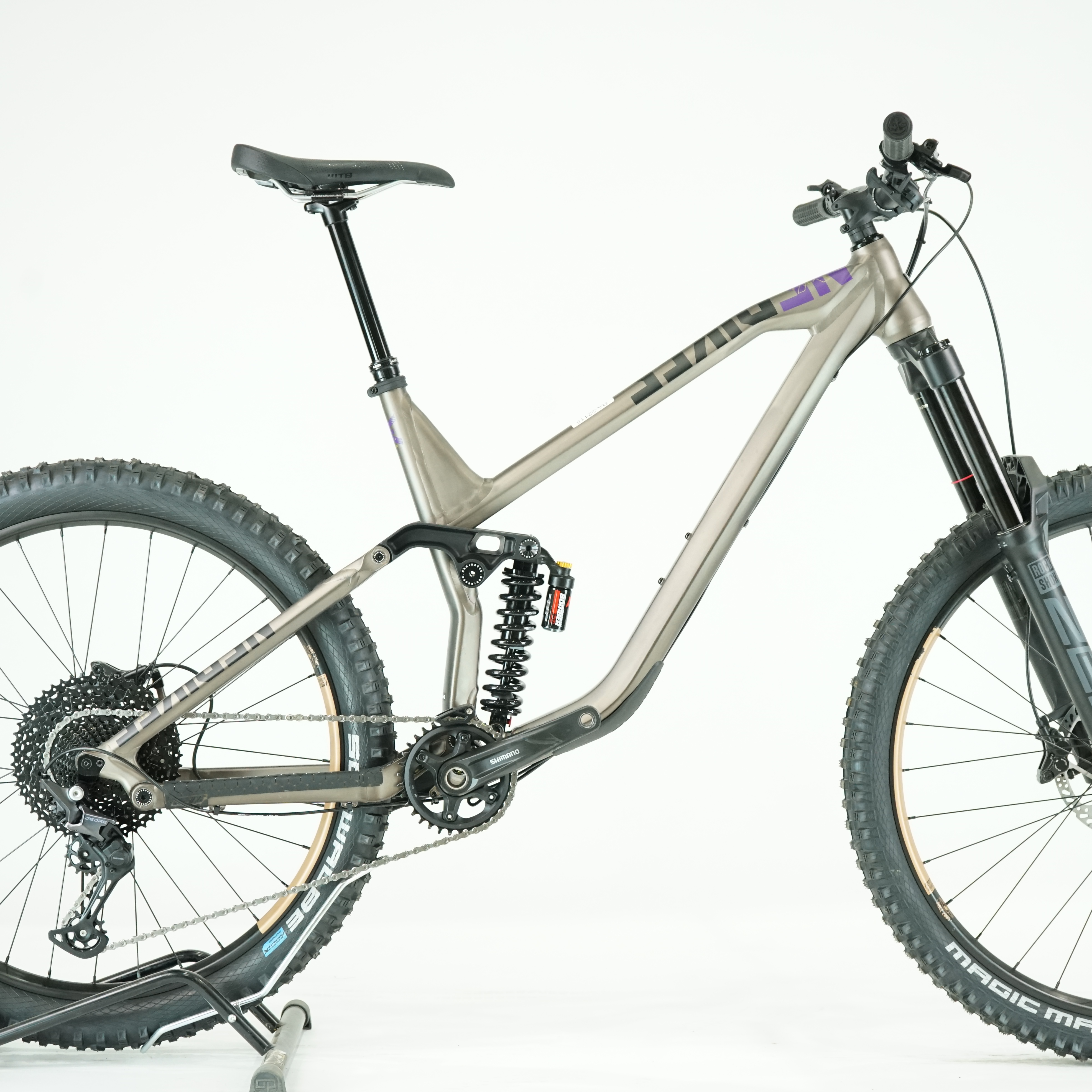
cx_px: 616
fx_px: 2356
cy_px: 544
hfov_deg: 26.1
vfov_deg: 26.1
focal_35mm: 66
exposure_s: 1/200
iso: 2500
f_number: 5
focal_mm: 51
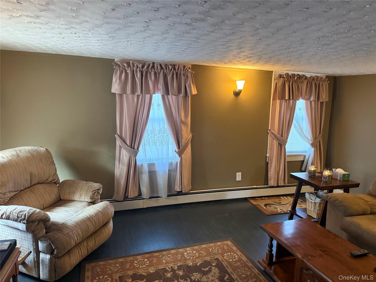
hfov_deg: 71.6
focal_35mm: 24
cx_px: 188
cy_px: 141
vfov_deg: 56.8
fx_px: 261
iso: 640
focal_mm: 6.76
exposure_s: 1/60
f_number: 1.78
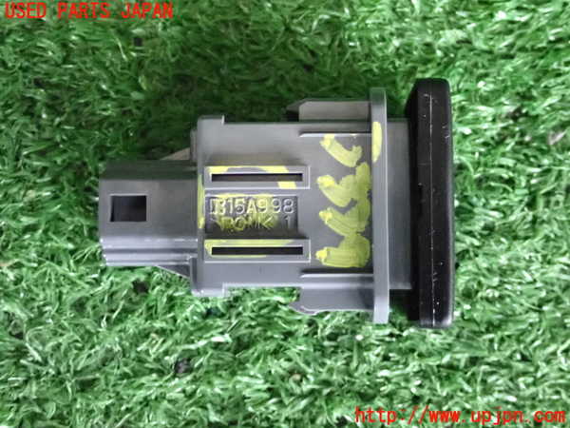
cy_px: 214
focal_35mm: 67
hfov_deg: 29.0
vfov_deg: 21.9
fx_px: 1103
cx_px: 285
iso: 5000
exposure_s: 1/80
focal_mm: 11.88
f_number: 3.8
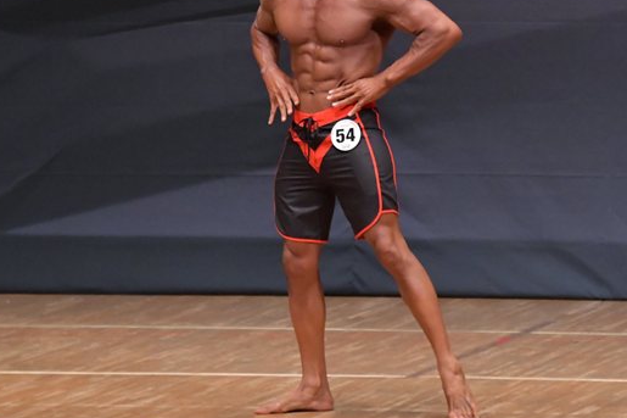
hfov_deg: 4.8
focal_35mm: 429
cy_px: 140
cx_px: 378
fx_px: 7469
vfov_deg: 3.2
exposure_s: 1/400
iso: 6400
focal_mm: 190
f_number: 5.6
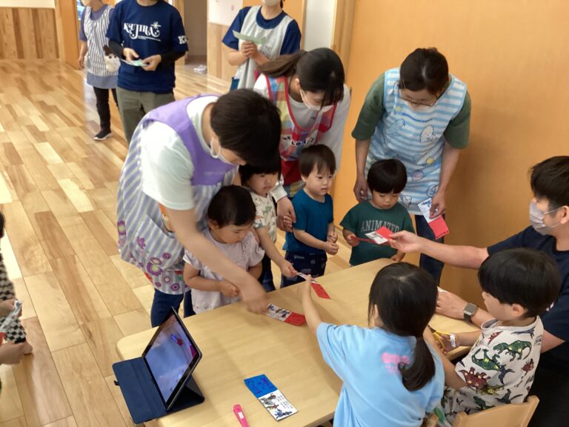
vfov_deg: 45.4
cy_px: 214
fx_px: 510
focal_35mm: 31
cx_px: 284
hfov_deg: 58.4
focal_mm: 3.3
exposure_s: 1/50
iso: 200
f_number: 2.4
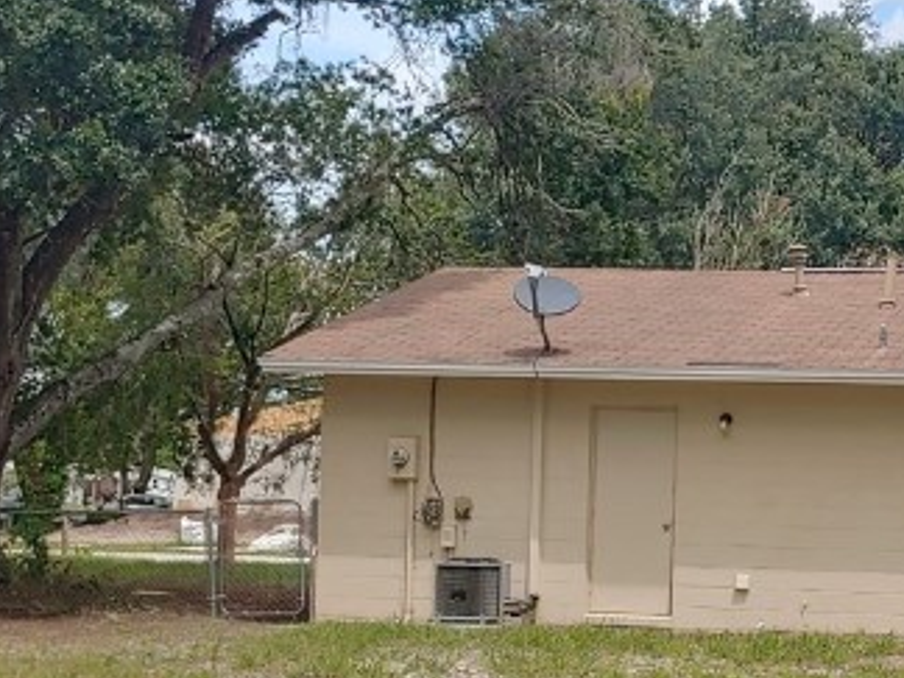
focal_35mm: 79
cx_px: 1057
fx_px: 2063
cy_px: 458
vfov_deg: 18.6
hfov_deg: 22.9
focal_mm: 4.23
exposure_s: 1/1852
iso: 50
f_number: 1.5
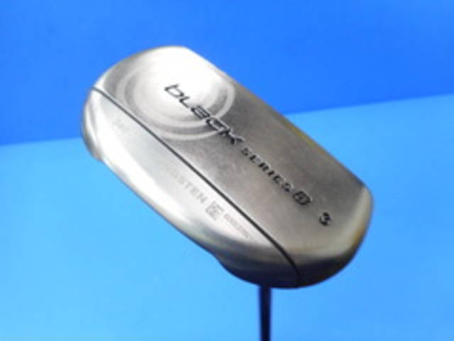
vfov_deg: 54.9
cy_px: 170
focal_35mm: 25
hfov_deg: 69.4
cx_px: 227
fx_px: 328
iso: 110
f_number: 3.7
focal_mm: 4.5
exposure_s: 1/30
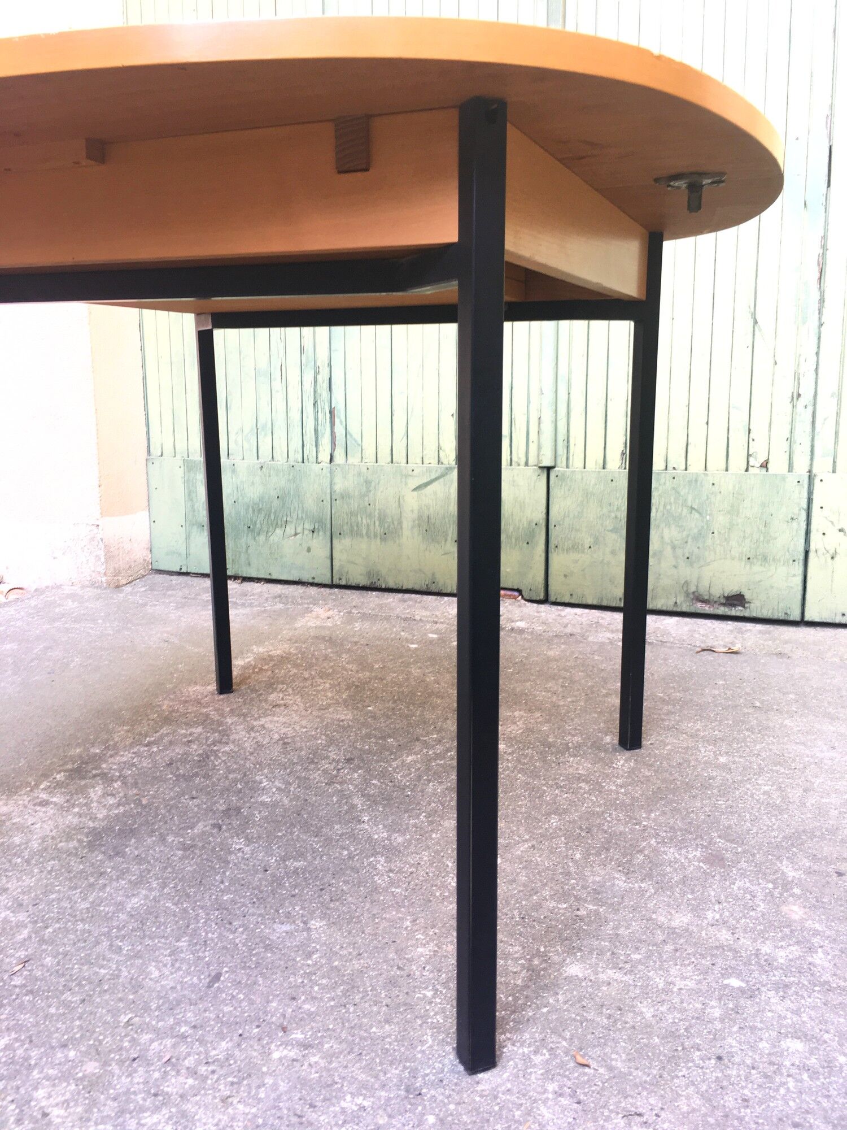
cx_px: 424
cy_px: 565
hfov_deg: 48.2
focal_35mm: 29
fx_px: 946
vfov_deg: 61.7
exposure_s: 1/50
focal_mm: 4.15
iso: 32
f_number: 2.2
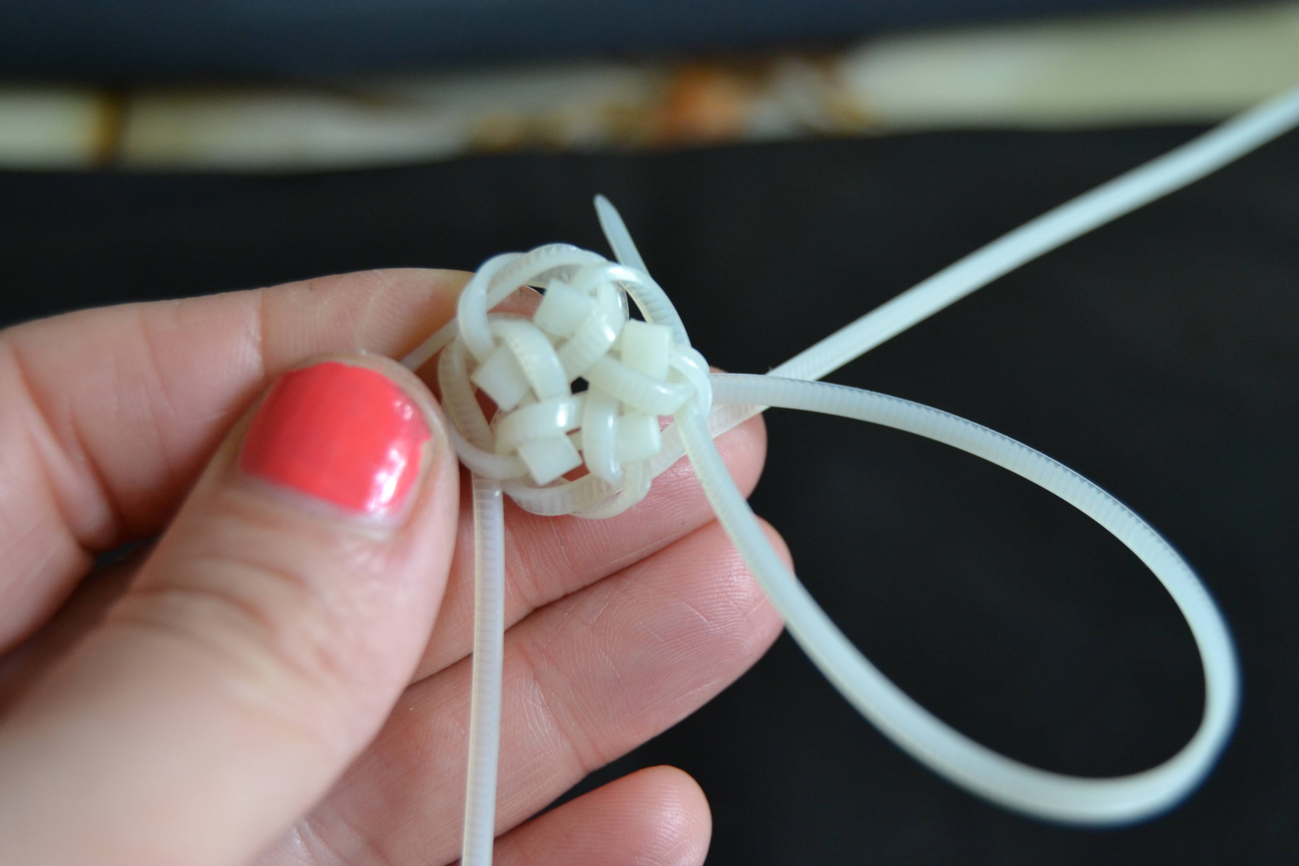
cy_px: 433
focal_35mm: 57
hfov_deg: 35.1
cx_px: 650
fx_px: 2057
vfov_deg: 23.8
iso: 1000
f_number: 4.8
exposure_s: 1/60
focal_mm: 38
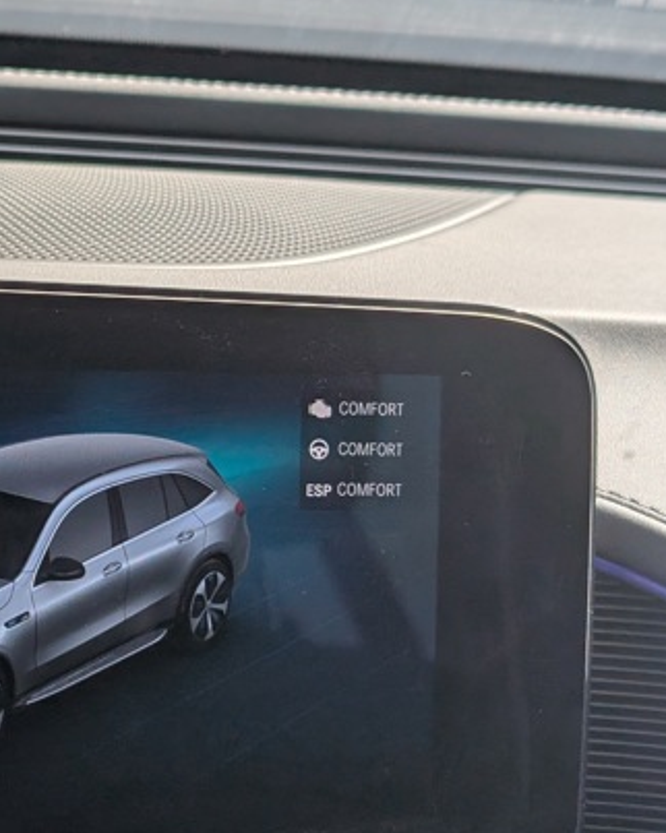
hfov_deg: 15.7
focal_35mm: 95
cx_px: -101
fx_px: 2342
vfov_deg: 20.2
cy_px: 500
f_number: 1.68
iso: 20
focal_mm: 6.9
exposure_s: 1/396
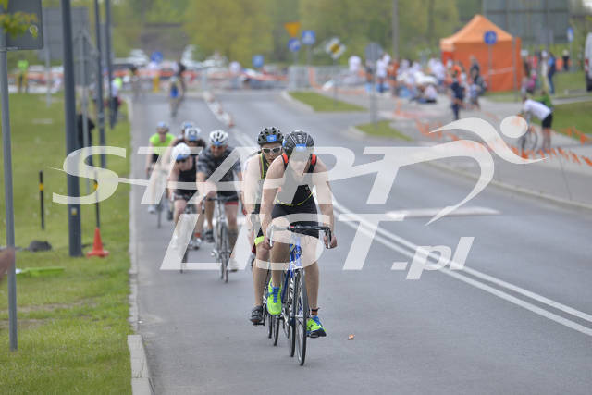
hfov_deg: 10.3
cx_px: 296
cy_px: 198
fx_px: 3289
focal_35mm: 200
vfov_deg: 6.9
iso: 400
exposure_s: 1/2500
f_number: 4
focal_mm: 200
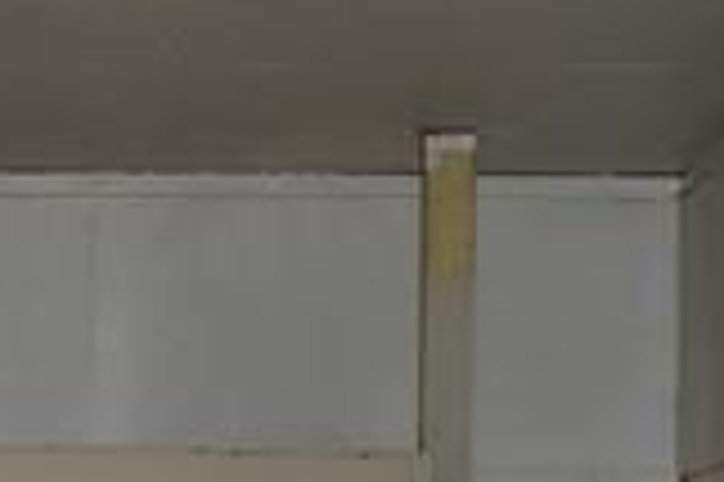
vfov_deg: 7.3
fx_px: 3656
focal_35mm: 182
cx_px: -322
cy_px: 935
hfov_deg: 10.9
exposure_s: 1/80
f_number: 3.5
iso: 400
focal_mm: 18
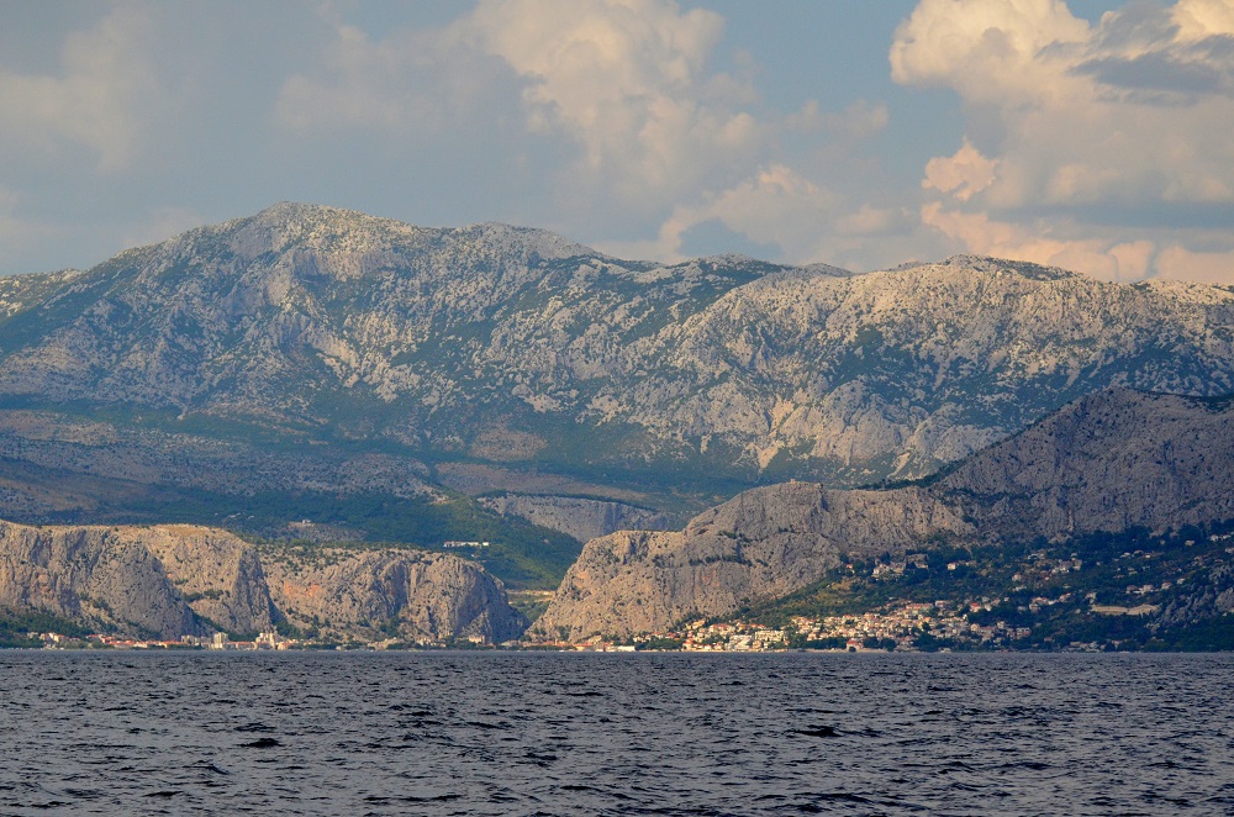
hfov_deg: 17.1
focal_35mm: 120
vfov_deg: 11.4
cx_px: 617
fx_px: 4104
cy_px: 408
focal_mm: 80
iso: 1100
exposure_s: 1/8000
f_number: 4.5
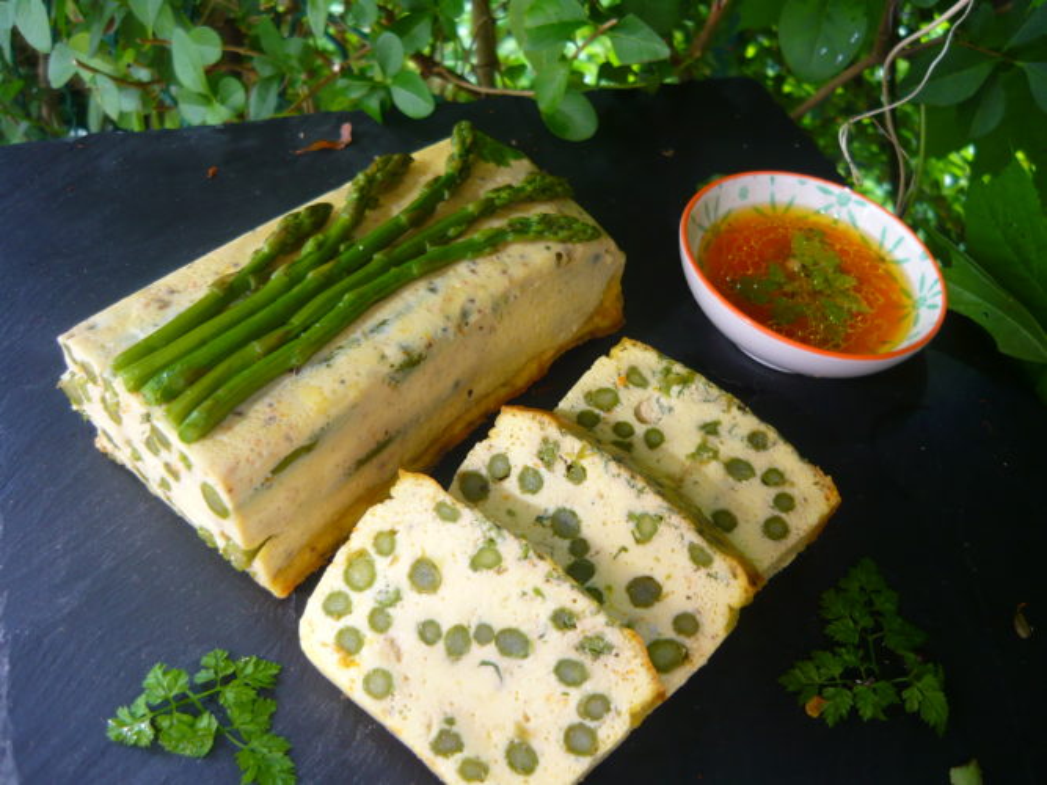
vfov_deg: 42.9
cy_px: 392
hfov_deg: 55.4
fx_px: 998
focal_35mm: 33
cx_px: 524
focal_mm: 5.5
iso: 100
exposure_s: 1/50
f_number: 2.8
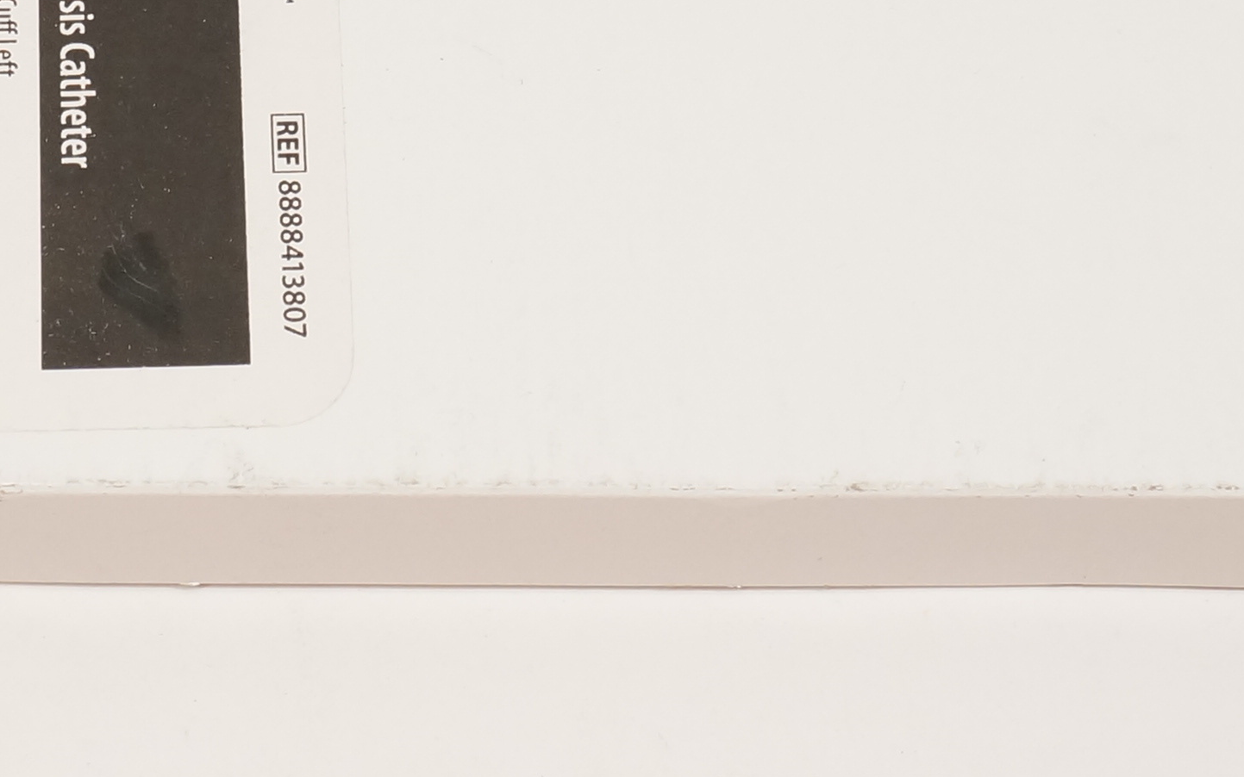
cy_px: 263
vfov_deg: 12.6
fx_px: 3526
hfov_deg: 19.8
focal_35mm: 104
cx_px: 267
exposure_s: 1/125
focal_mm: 20
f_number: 7.1
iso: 800
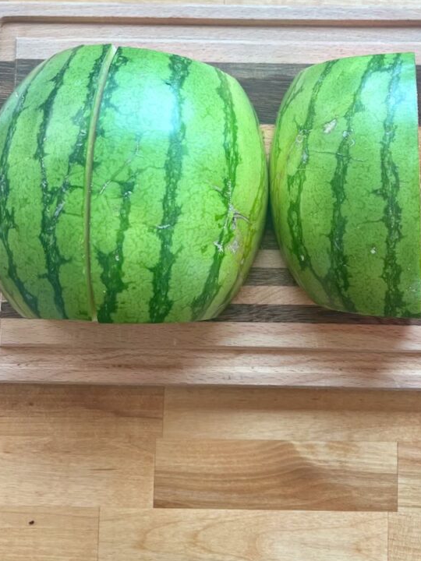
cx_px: 293
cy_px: 179
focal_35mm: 37
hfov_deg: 38.1
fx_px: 600
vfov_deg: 49.1
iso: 50
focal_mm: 5.7
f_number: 1.5
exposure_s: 1/90
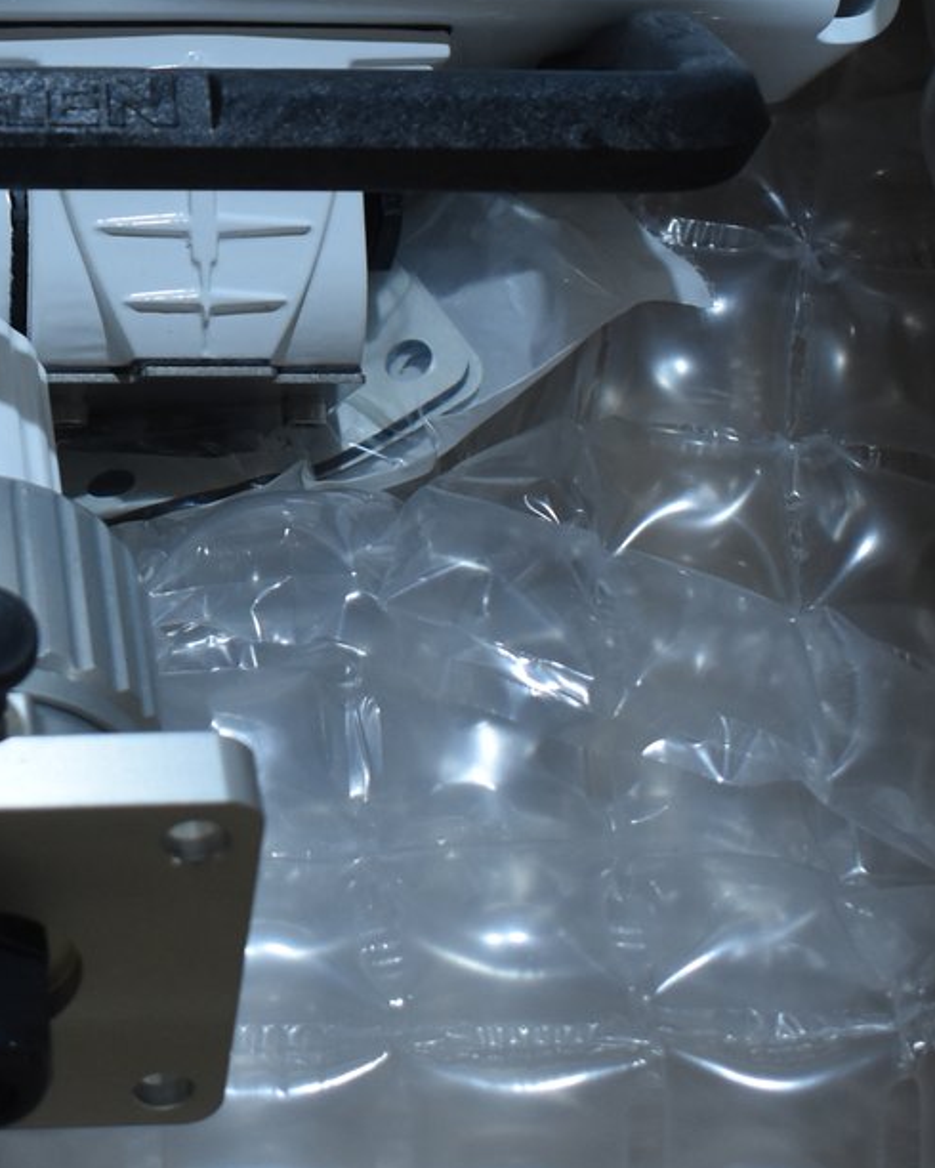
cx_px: -94
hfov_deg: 15.9
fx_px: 3250
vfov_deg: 20.0
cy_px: 154
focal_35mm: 94
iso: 800
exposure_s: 1/200
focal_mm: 24
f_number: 4
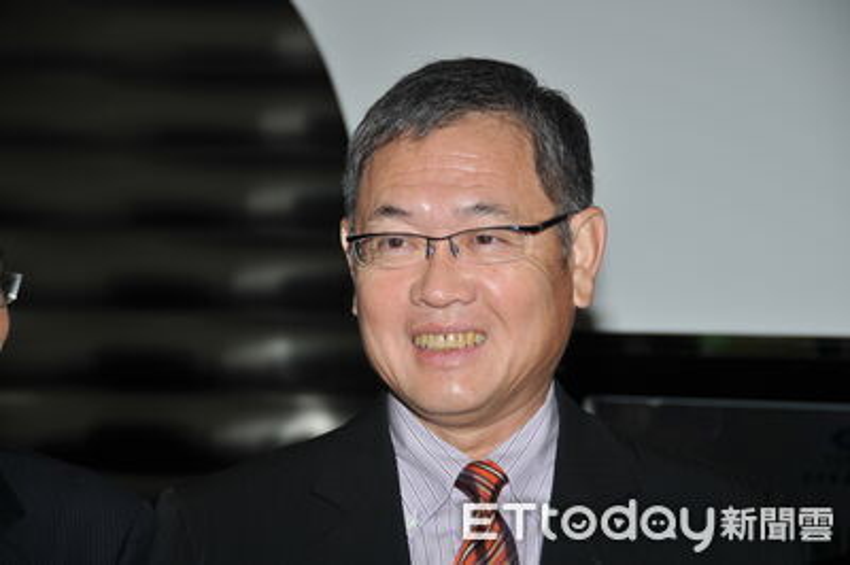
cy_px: 282
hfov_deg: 15.2
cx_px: 425
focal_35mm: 135
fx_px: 3185
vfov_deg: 10.1
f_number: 5.6
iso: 200
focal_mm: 90
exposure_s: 1/250
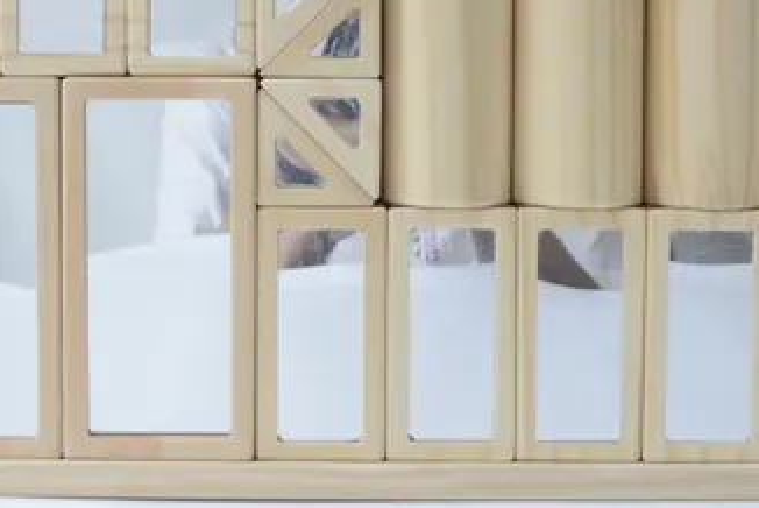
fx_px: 1709
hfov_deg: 25.0
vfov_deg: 16.8
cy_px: 119
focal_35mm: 81
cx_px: 370
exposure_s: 1/80
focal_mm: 22
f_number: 4.5
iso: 400
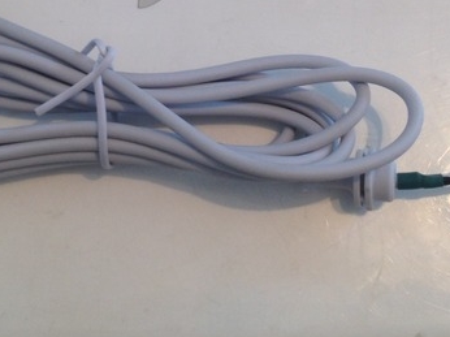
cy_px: 3
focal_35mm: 81
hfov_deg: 24.1
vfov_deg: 17.8
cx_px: 237
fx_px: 1052
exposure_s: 1/40
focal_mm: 4.28
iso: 64
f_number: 2.4
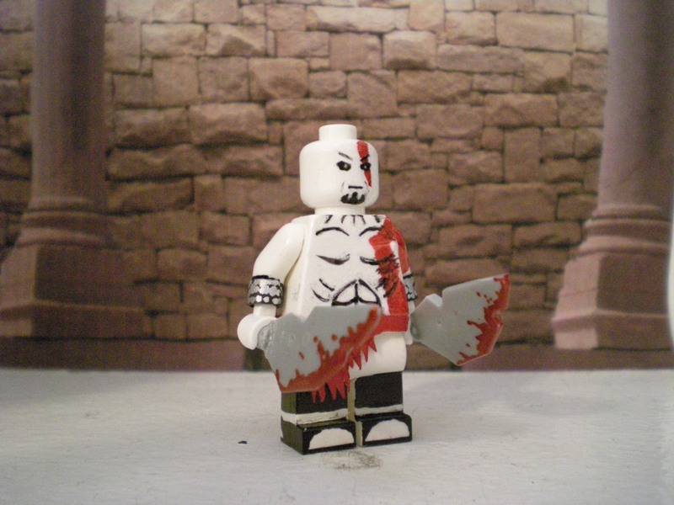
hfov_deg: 49.0
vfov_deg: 37.7
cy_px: 252
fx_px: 740
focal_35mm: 38
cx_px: 337
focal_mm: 6.3
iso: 774
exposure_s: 1/8
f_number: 3.1
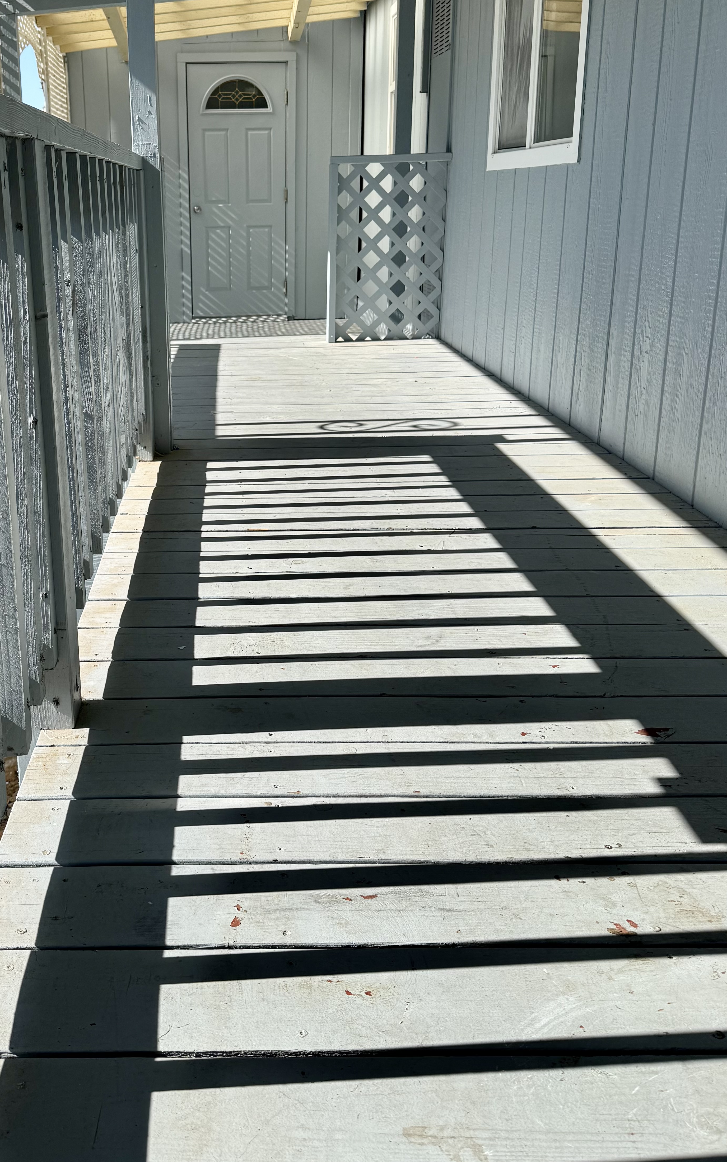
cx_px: 235
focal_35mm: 33
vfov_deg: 57.9
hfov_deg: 37.9
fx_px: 1046
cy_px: 504
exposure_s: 1/4310
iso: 80
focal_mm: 6.76
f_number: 1.78
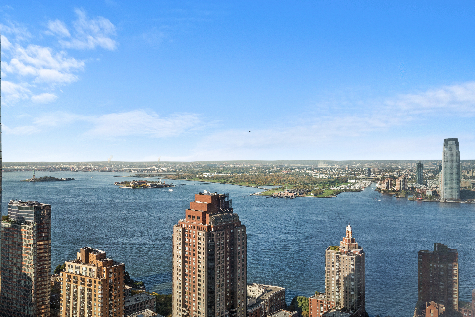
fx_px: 409
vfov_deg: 42.4
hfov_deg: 60.3
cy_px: 158
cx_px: 238
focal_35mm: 31
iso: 250
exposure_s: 1/250
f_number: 11
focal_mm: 31
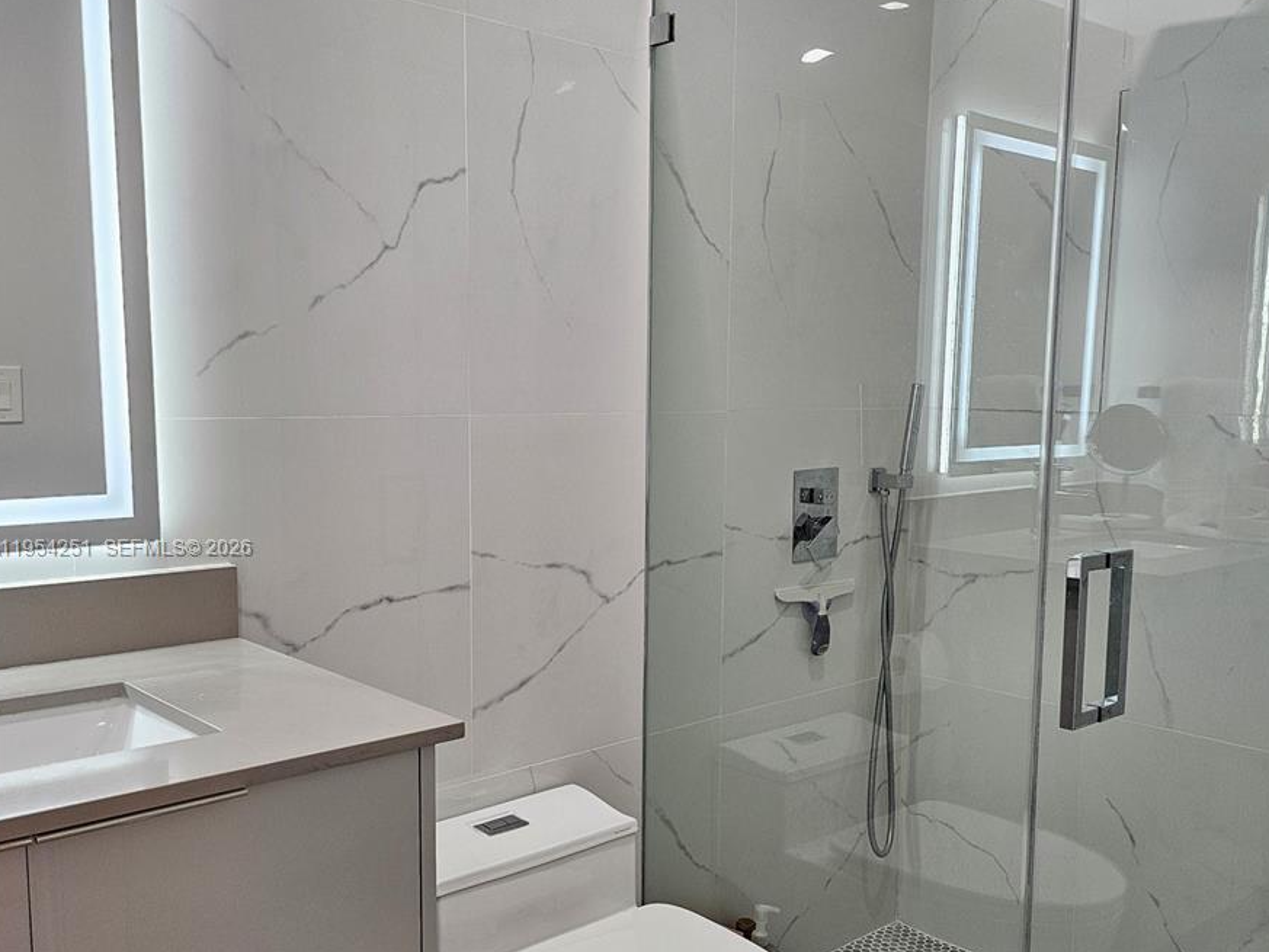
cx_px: 637
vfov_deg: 42.8
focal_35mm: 33
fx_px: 1210
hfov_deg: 55.3
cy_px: 549
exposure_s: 1/120
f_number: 1.8
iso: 100
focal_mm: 5
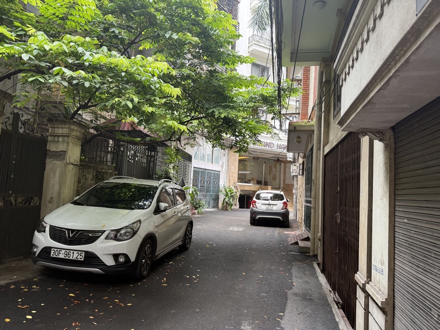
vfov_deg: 56.8
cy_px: 165
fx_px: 305
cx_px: 220
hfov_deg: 71.6
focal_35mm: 24
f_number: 1.78
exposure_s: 1/121
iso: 125
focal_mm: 6.76
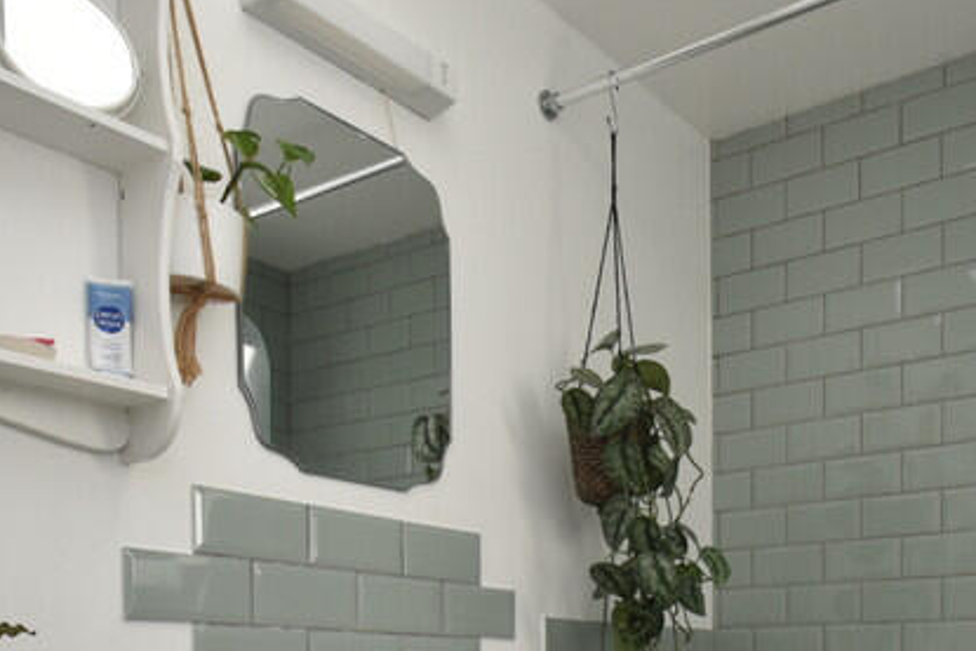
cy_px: 664
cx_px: 713
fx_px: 1003
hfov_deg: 50.1
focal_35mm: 37
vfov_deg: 32.8
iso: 400
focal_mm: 10
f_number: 9
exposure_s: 1/80
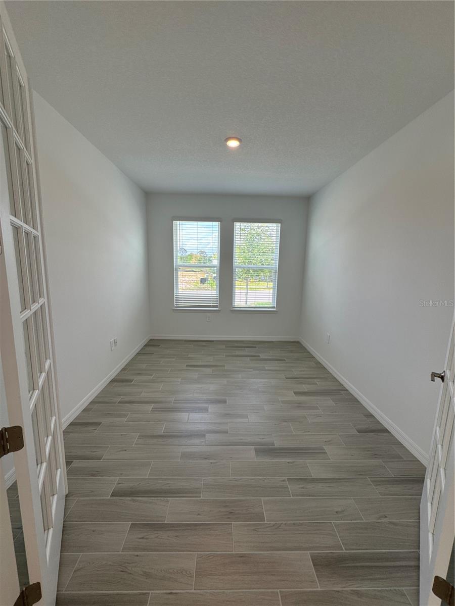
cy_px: 303
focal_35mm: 14
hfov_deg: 85.7
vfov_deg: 102.1
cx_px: 228
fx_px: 245
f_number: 2.2
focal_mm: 2.22
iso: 40
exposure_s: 1/154
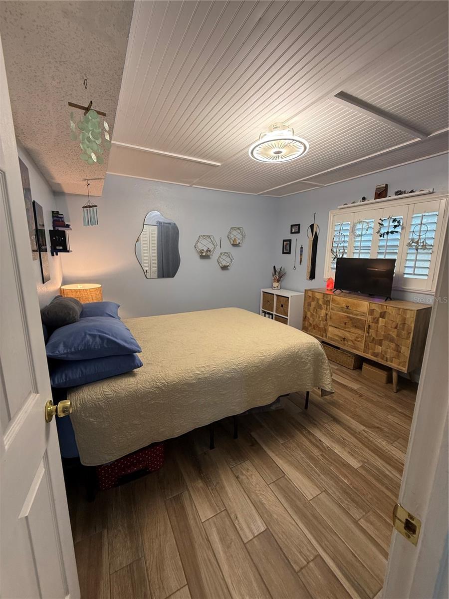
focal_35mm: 14
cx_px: 224
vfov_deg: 102.1
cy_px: 300
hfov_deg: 85.7
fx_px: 242
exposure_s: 1/60
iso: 160
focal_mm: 2.22
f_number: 2.2
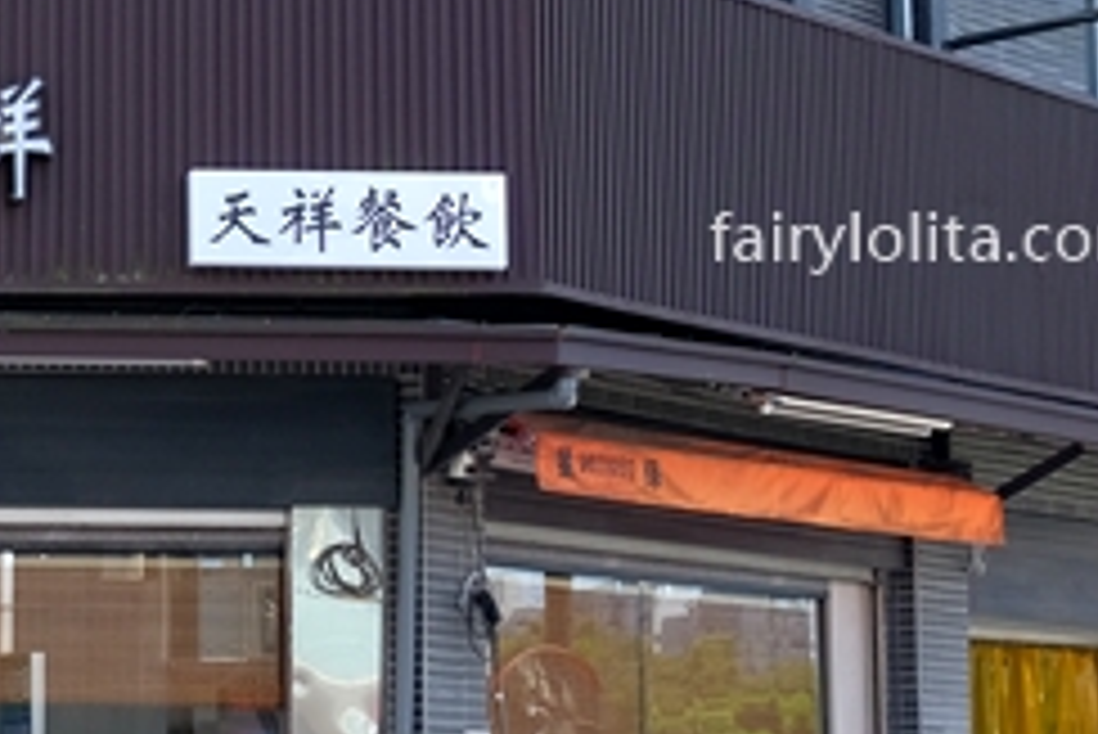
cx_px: -436
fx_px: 3937
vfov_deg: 10.6
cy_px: 315
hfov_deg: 15.0
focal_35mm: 129
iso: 250
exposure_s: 1/680
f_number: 2.5
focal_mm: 23
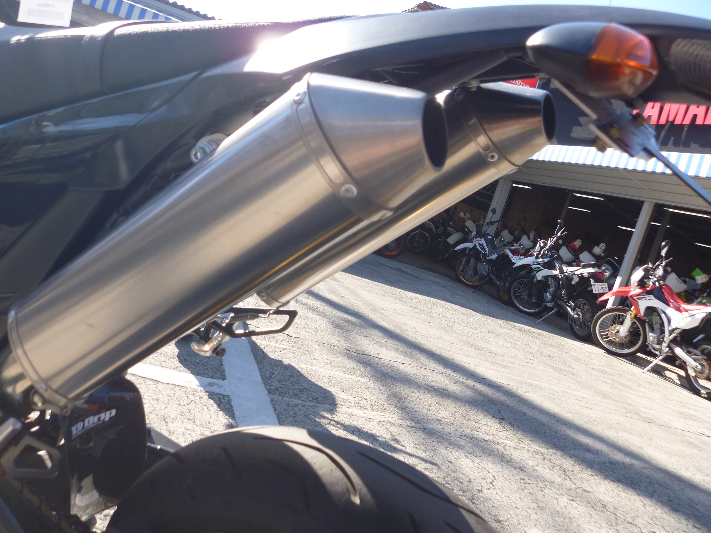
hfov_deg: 52.6
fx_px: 719
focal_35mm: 35
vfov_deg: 40.7
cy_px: 266
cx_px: 356
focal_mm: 6.3
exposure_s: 1/200
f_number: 3.5
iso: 80
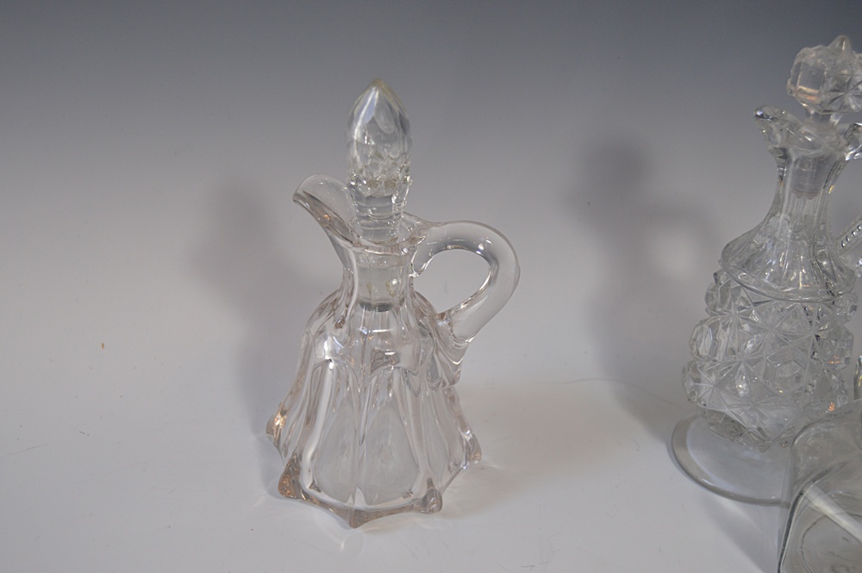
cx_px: 431
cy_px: 286
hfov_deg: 41.1
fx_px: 1148
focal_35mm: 48
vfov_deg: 28.0
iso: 400
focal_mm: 32
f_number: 5
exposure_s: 1/100
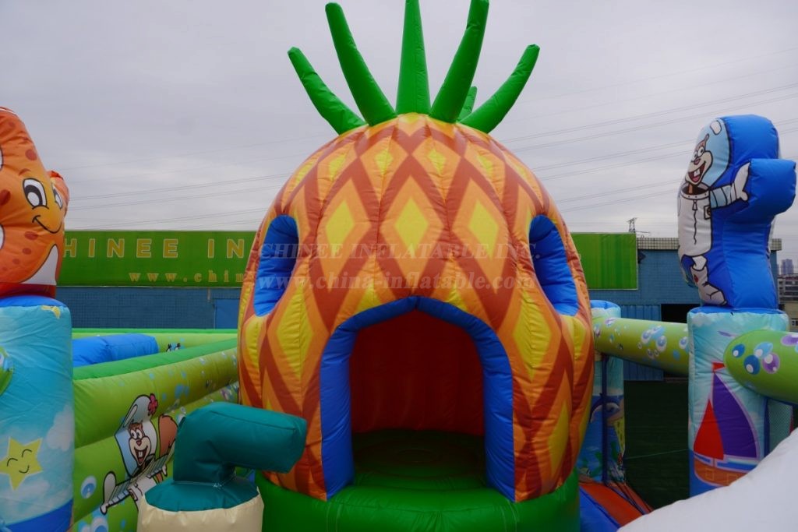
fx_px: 532
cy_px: 266
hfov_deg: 73.7
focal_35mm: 24
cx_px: 399
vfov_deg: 53.1
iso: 100
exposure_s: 1/125
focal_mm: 16
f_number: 8
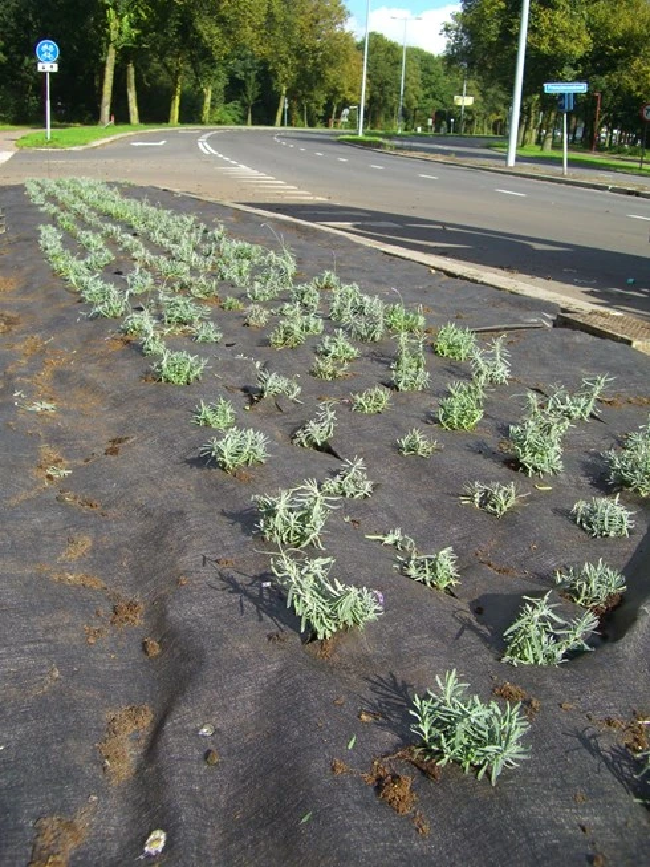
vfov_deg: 49.0
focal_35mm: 38
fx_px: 951
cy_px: 434
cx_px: 325
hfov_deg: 37.7
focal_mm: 7.9
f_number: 5.6
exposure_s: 1/160
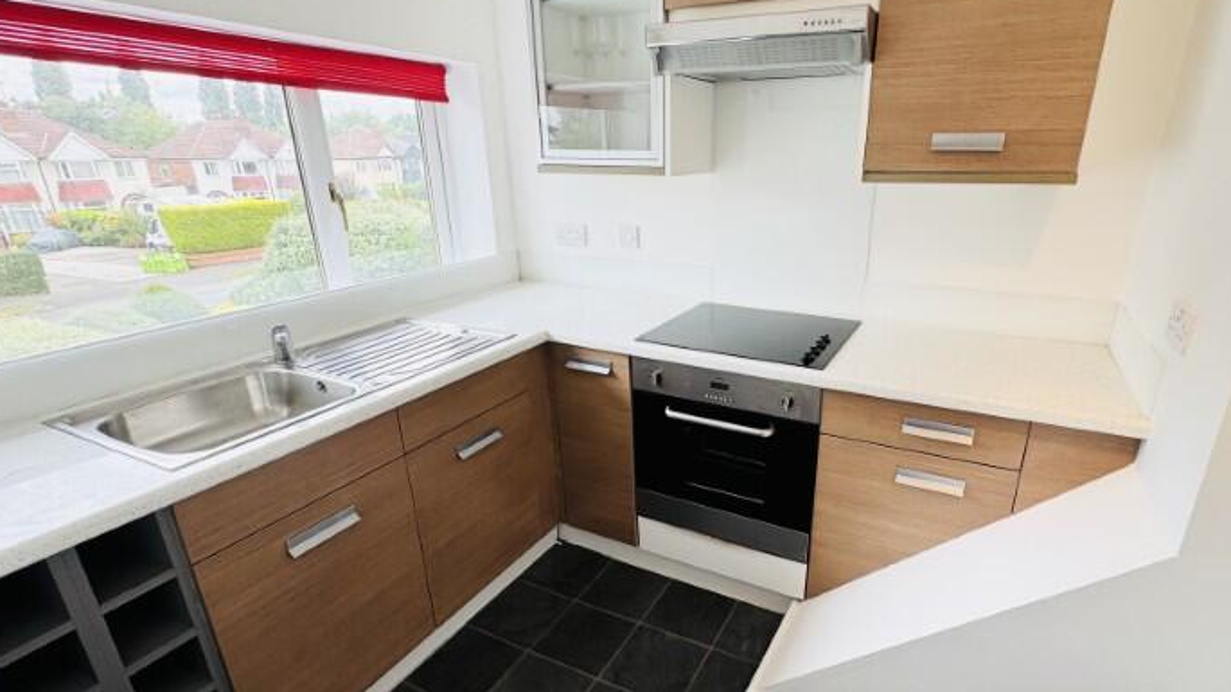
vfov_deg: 58.2
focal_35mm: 19
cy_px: 377
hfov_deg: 89.2
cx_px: 684
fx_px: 620
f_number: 2.2
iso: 40
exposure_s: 1/113
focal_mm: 2.22
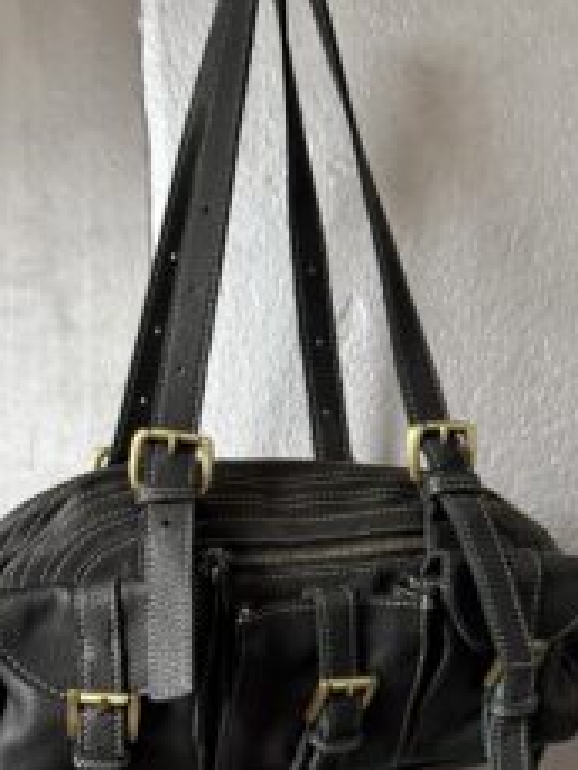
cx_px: 170
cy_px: 523
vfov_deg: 49.1
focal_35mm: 37
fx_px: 823
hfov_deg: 38.0
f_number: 1.78
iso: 800
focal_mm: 6.76
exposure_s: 1/60
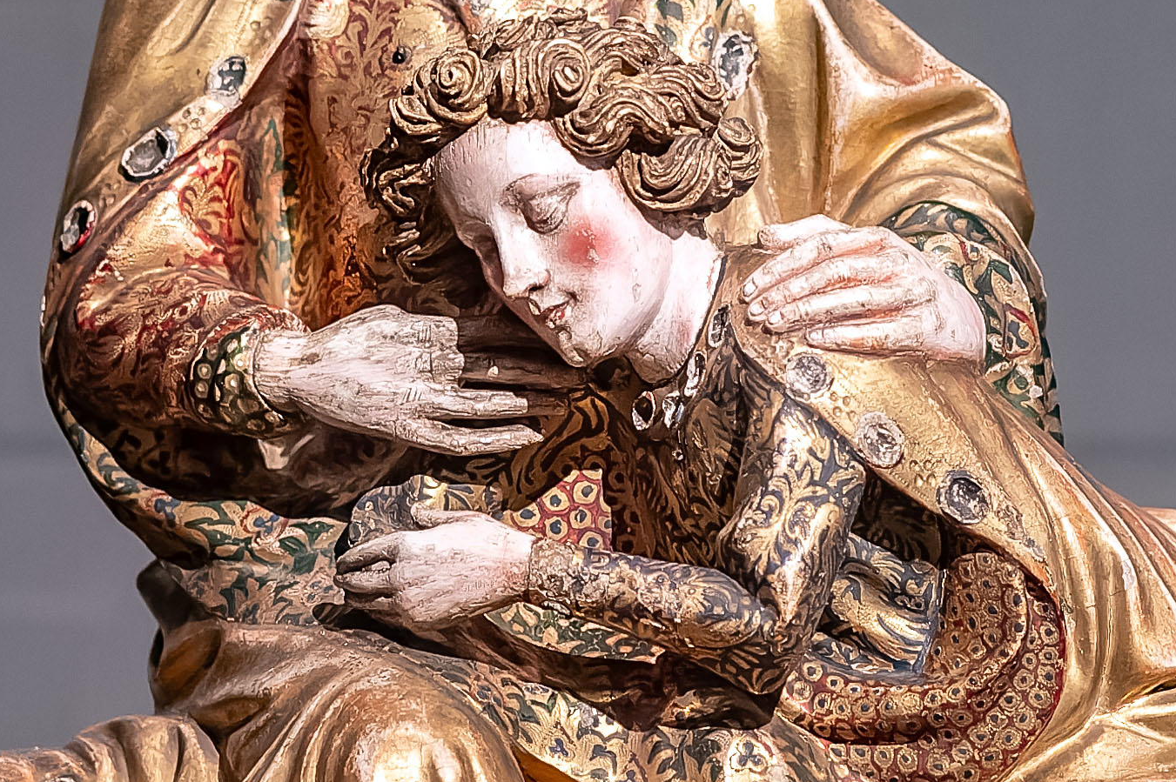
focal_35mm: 470
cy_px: 314
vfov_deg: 2.9
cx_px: 677
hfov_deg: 4.4
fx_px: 15343
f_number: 2.5
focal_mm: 105
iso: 2500
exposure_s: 1/80
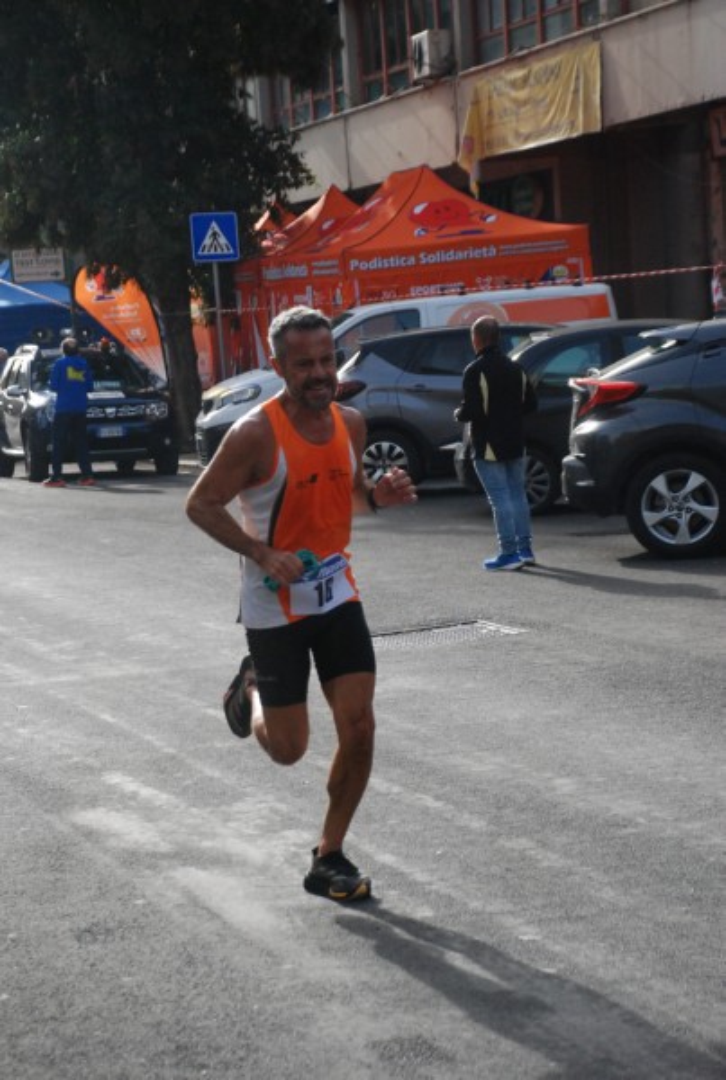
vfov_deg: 19.4
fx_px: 3160
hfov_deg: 13.1
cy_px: 540
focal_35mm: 105
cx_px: 363
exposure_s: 1/1250
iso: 1000
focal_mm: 70
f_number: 5.6
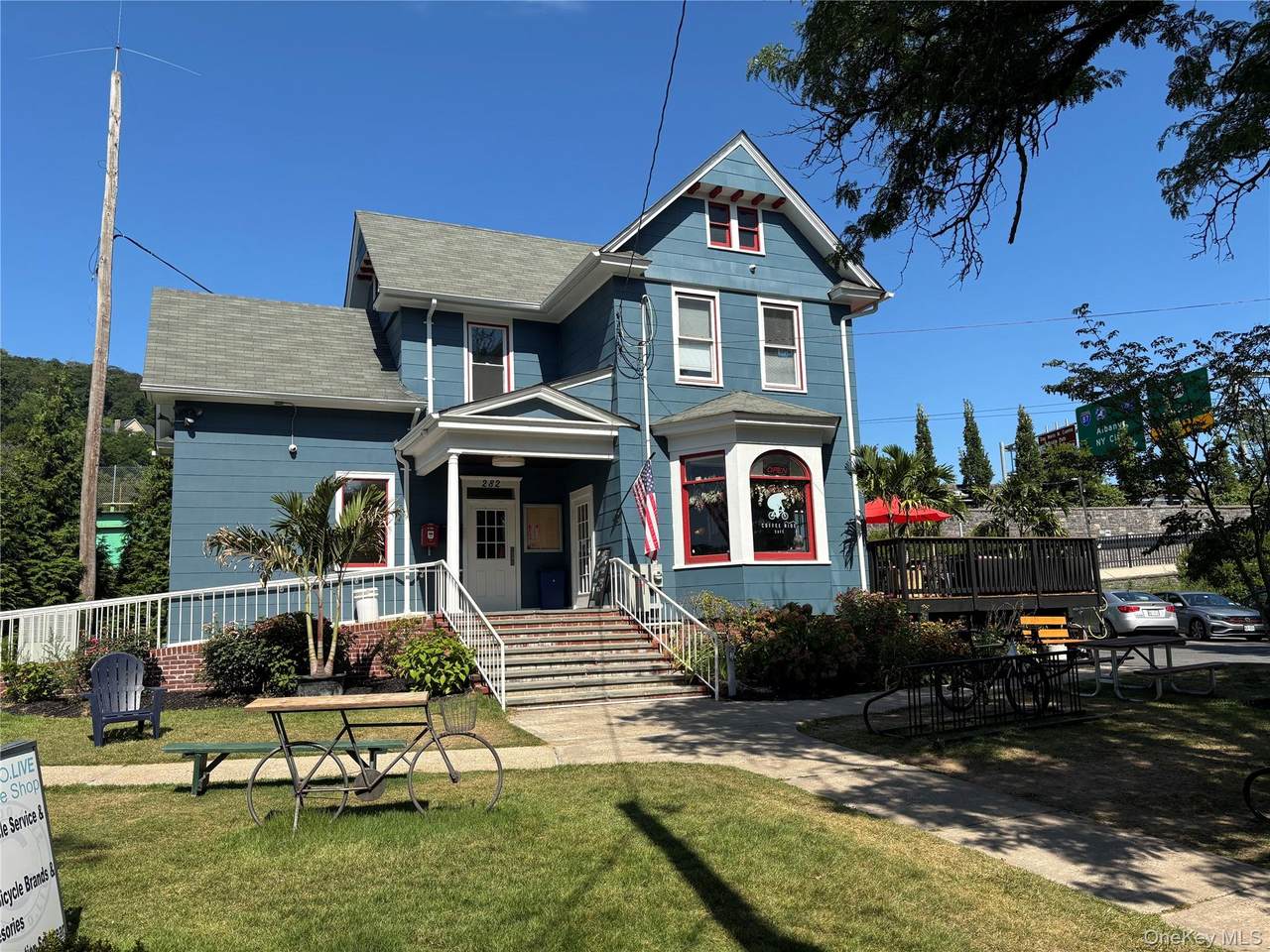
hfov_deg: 67.3
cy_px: 476
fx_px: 954
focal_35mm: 26
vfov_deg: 53.1
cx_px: 635
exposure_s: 1/2933
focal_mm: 5.96
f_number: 1.6
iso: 50
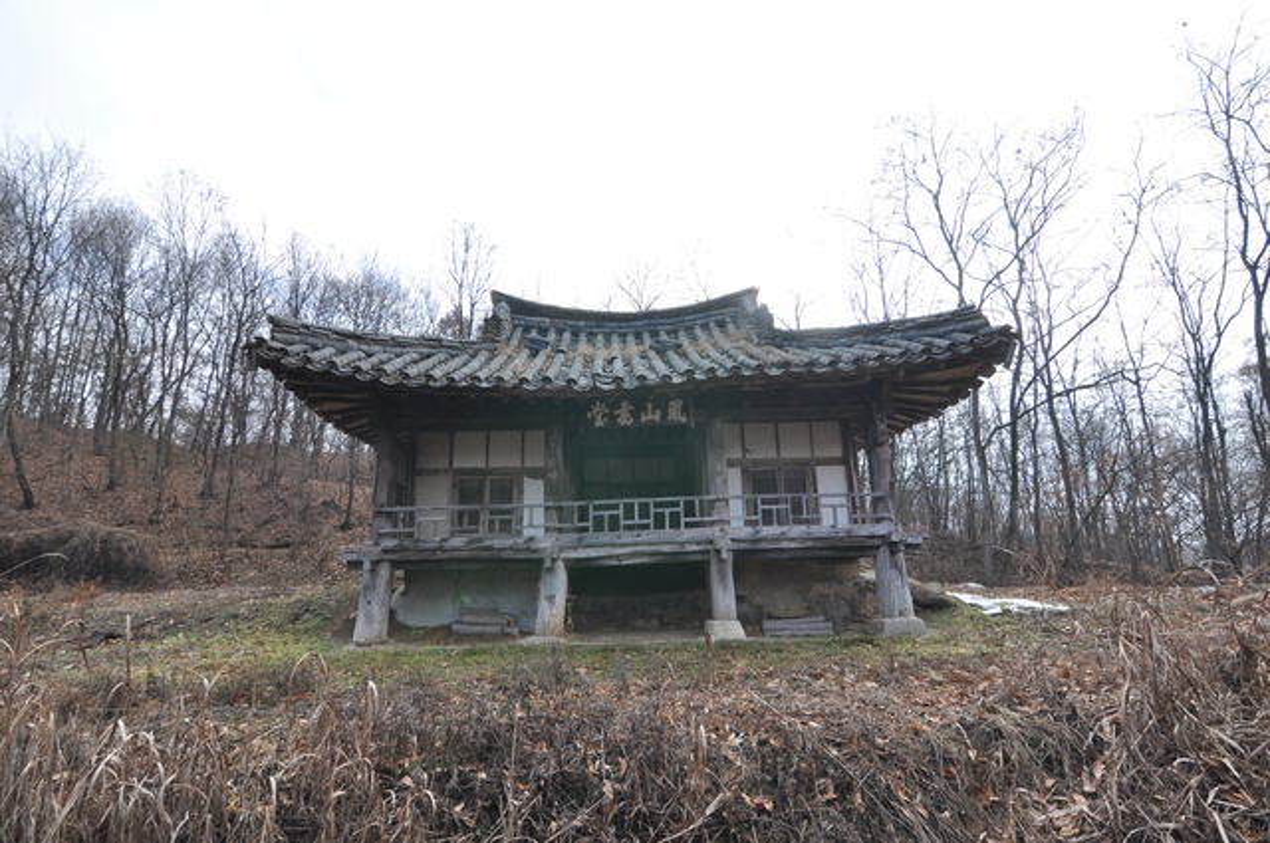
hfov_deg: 95.1
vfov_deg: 71.9
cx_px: 635
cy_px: 422
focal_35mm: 16
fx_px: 581
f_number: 7.1
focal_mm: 11
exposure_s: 1/200
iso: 200
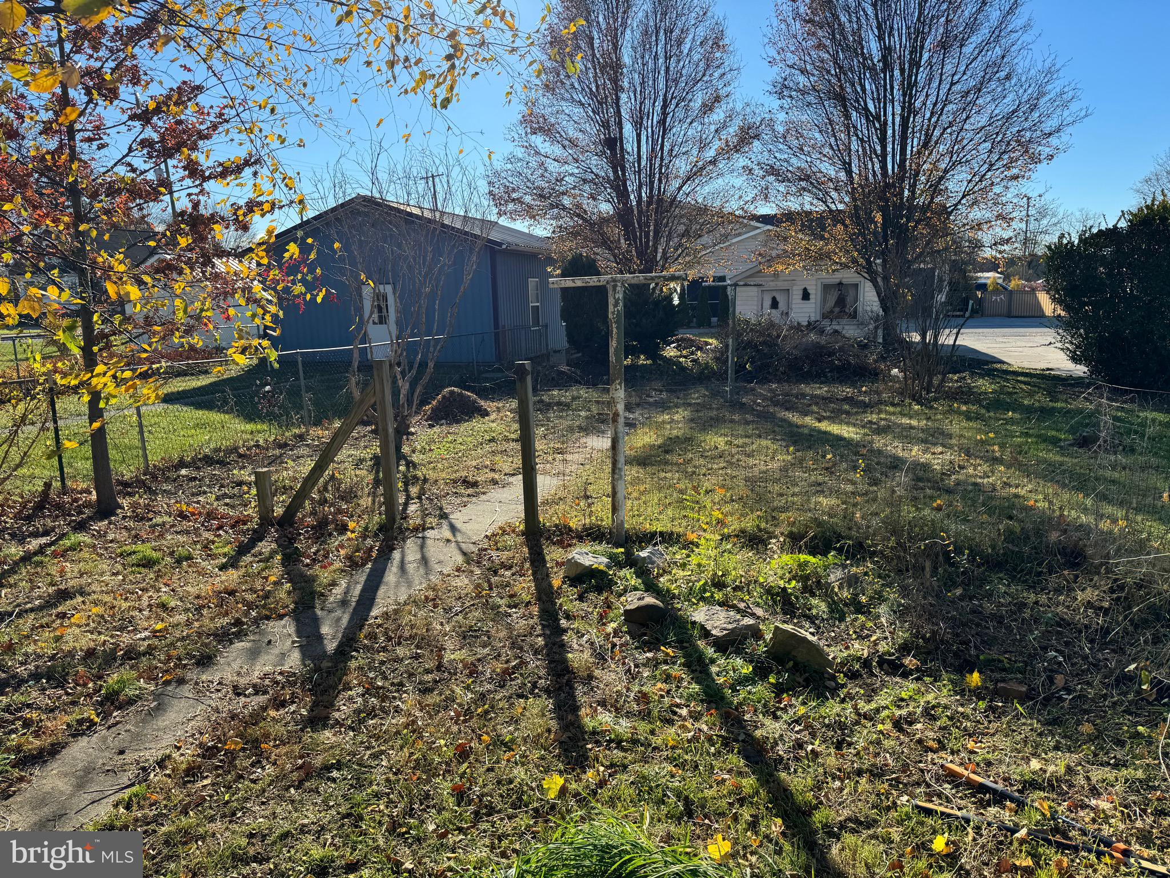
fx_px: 811
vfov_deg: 56.8
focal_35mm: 24
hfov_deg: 71.6
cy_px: 439
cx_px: 585
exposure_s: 1/2506
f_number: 1.78
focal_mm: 6.76
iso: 80
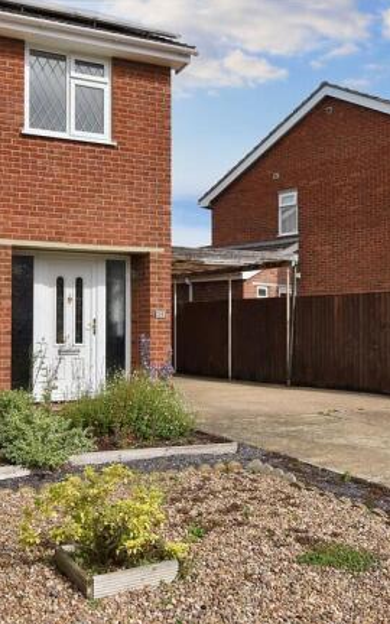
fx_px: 591
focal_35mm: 35
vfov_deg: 55.6
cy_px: 313
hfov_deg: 36.4
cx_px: 161
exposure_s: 1/320
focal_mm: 15
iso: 100
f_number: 9
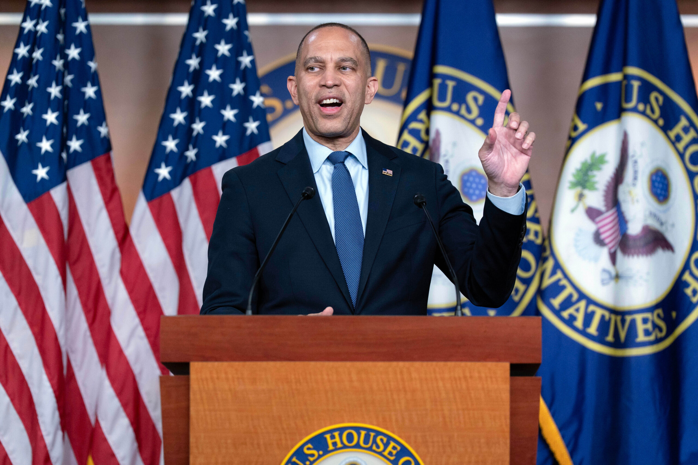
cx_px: 349
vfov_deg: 7.4
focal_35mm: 185
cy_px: 232
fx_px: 3587
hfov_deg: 11.1
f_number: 3.5
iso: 2000
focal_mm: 185
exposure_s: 1/320
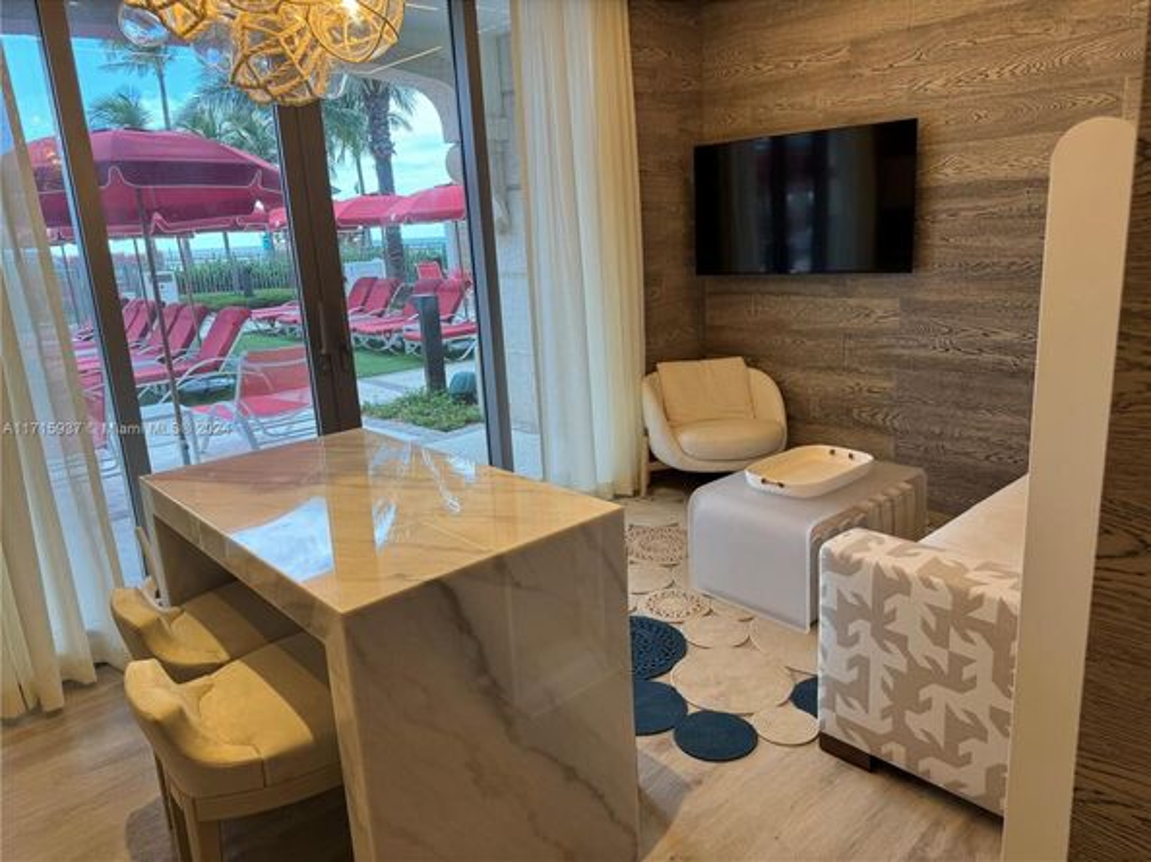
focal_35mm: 24
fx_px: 798
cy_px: 431
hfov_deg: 71.6
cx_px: 576
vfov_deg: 56.8
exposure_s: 1/136
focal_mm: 6.76
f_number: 1.78
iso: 50
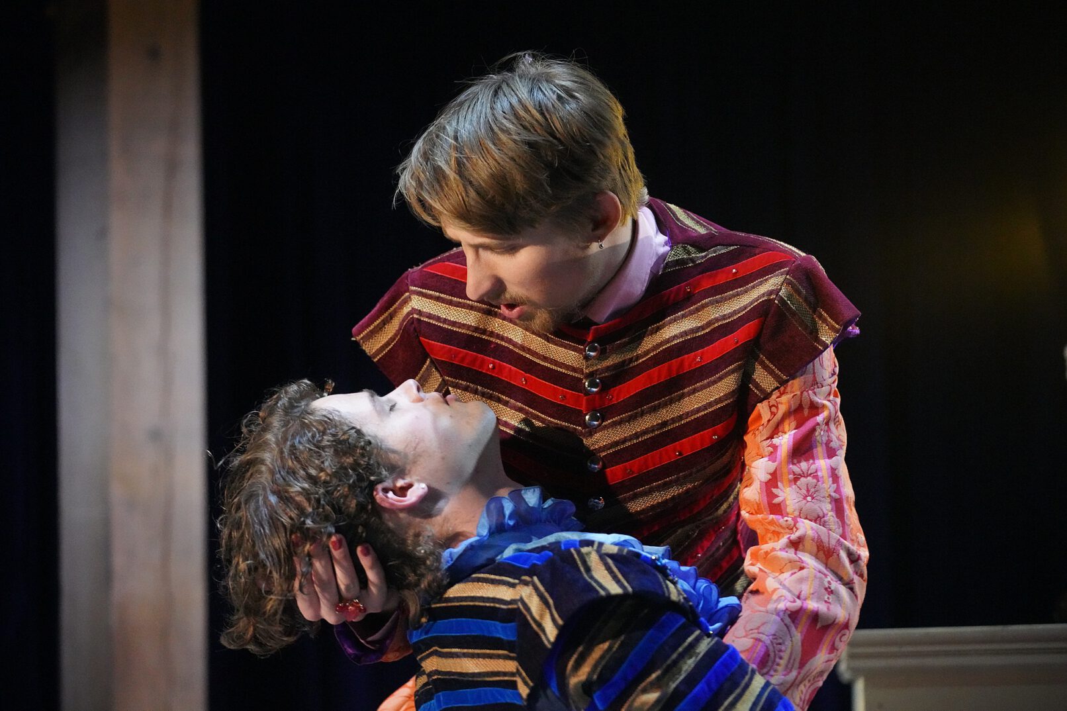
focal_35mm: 123
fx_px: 3645
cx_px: 534
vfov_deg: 11.1
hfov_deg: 16.7
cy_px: 356
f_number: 3.2
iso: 12800
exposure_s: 1/60
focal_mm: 123
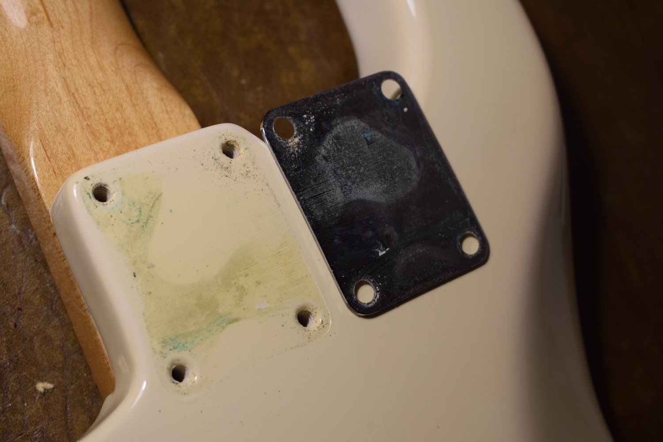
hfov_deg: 33.4
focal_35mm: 60
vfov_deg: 22.6
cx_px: 332
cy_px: 221
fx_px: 1105
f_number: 5.6
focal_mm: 40
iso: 320
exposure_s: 1/125
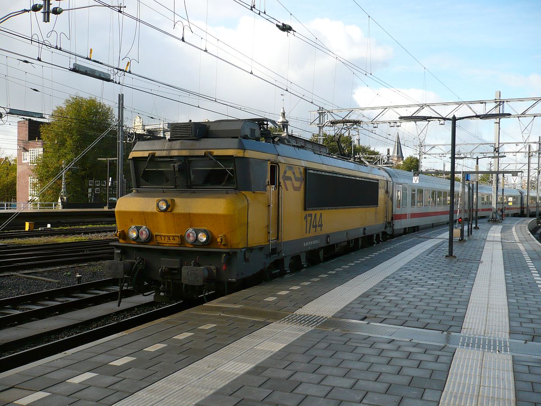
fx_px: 547
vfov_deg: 40.7
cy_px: 203
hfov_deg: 52.6
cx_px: 270
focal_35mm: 35
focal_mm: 5.8
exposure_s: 1/640
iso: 100
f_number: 2.8
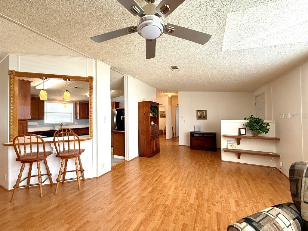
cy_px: 116
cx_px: 154
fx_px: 125
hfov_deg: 102.1
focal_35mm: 14
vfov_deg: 85.7
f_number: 2.2
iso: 200
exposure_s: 1/120
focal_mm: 2.22
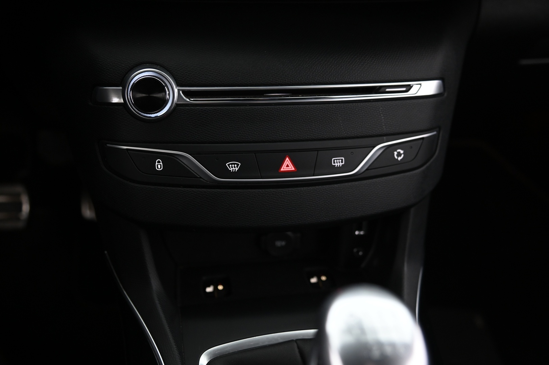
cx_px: 274
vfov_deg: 37.8
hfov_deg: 54.5
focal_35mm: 35
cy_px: 182
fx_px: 533
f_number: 4
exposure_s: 1/15
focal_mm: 35
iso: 2000
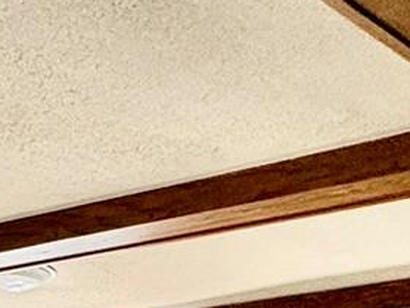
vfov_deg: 12.8
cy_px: 582
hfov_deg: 17.9
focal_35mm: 103
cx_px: -108
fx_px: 1221
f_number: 2.2
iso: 250
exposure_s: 1/78
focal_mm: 2.22
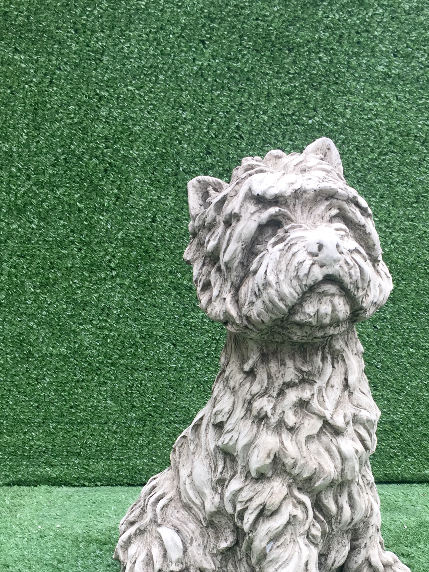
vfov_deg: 45.9
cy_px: 392
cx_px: 291
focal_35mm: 40
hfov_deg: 35.6
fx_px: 661
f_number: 2.2
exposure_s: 1/119
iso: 32
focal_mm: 4.15
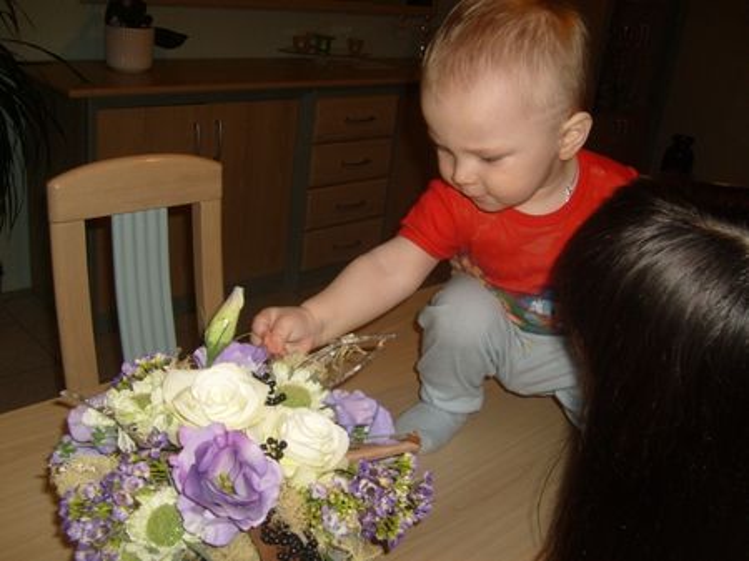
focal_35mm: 35
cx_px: 374
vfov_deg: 40.7
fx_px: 757
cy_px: 280
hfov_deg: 52.7
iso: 100
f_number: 2.8
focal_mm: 5.8
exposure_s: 1/45
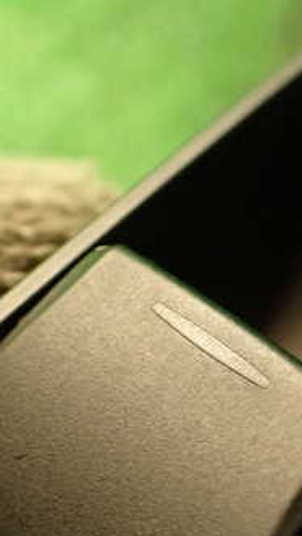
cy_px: 325
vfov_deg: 33.2
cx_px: 278
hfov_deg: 18.8
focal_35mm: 63
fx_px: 896
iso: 500
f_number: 2.4
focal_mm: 5.79
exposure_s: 1/30
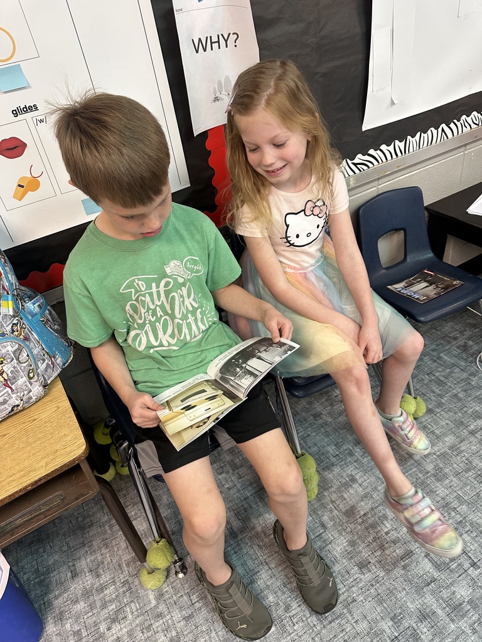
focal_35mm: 24
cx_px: 241
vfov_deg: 71.6
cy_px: 321
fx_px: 446
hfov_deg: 56.8
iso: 250
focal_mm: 6.86
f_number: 1.78
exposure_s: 1/60
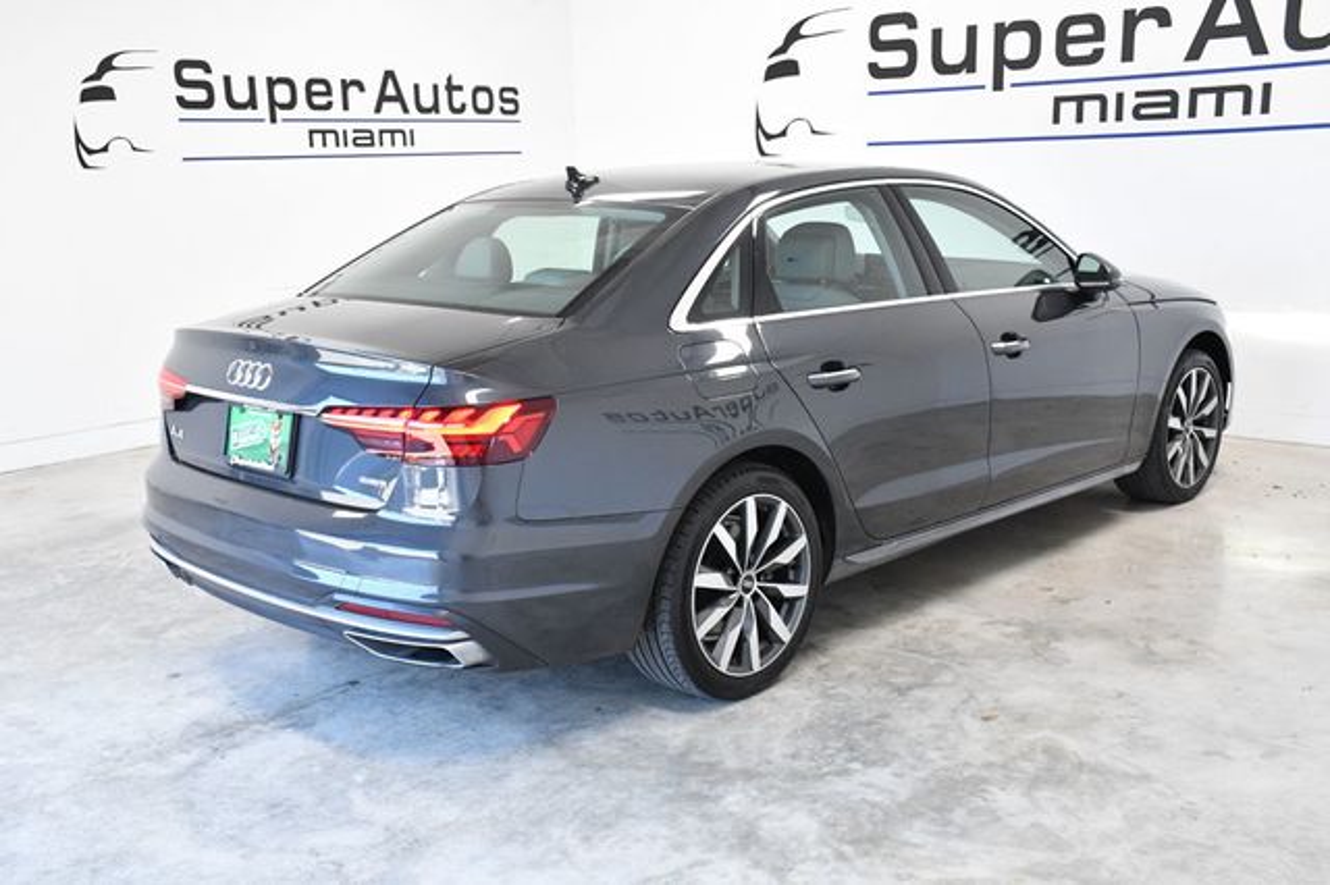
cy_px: 442
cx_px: 665
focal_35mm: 36
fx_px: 1329
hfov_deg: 53.2
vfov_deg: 36.8
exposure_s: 1/250
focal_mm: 24
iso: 2500
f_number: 8
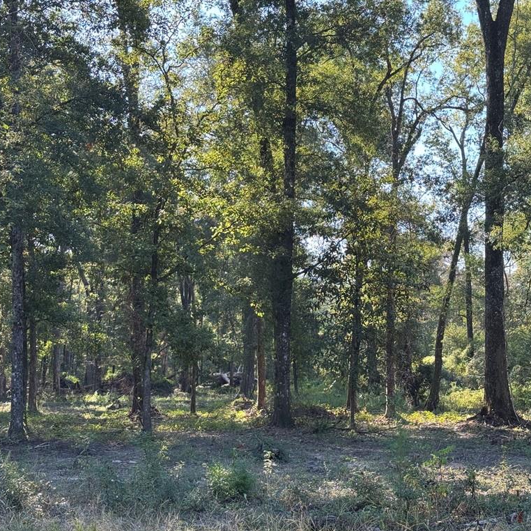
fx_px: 989
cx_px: 246
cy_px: 266
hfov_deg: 30.0
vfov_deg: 30.0
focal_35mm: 57
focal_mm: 6.76
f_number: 1.78
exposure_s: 1/340
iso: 64
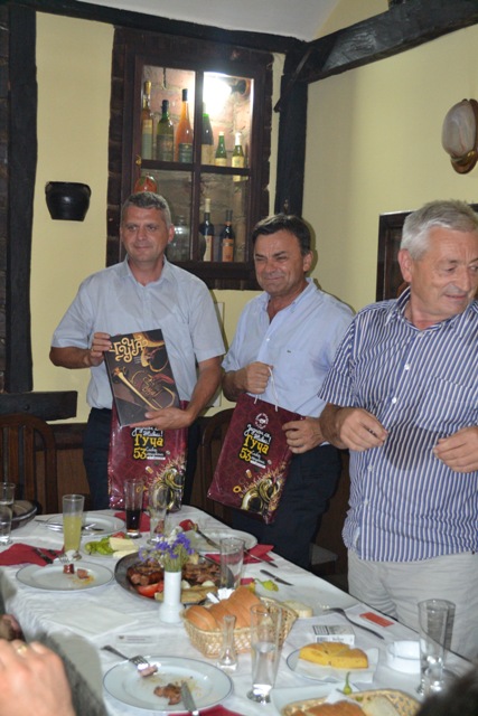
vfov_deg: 43.6
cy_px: 358
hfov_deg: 29.9
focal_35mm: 45
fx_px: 896
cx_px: 239
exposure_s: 1/60
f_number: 4.5
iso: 3200
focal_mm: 30
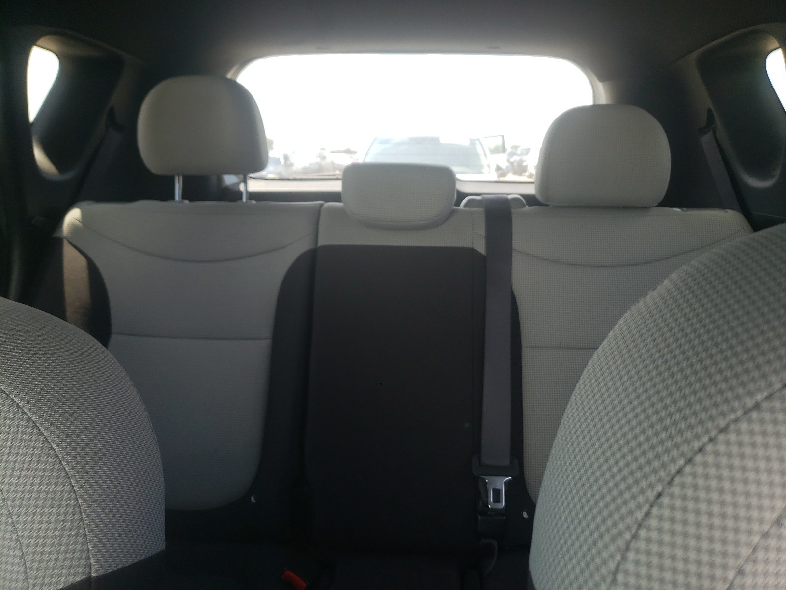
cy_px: 295
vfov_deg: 53.1
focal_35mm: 26
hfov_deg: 67.3
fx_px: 590
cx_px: 393
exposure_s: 1/196
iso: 50
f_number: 1.5
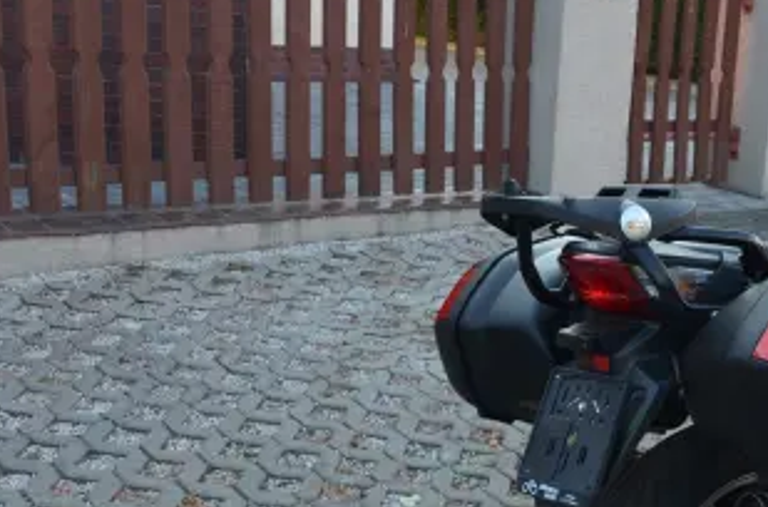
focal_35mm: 56
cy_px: 321
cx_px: 688
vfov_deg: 24.0
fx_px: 1191
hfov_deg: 33.9
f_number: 5.6
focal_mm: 18
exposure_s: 1/60
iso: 110
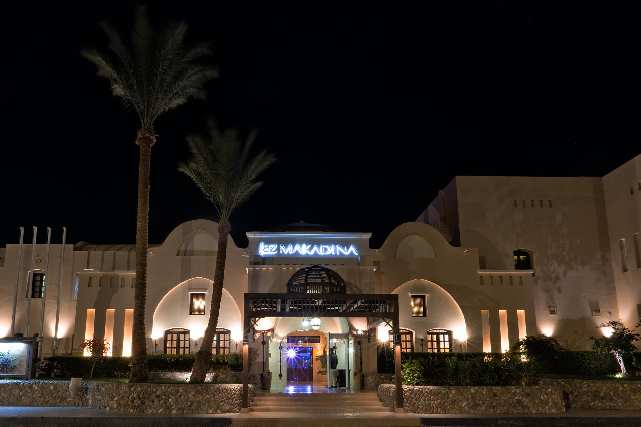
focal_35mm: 18
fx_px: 312
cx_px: 319
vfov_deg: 68.7
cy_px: 224
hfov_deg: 91.5
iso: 160
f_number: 16
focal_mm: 11
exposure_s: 15
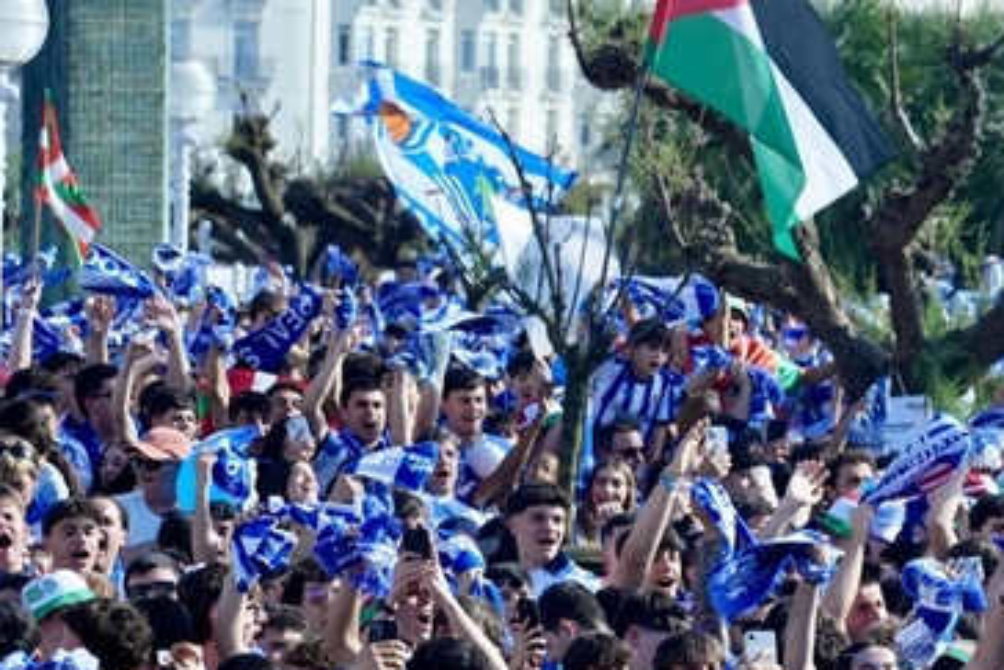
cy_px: 441
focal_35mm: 270
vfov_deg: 5.1
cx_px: 1178
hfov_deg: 7.6
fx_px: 7533
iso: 250
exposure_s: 1/500
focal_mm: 105
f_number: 5.6
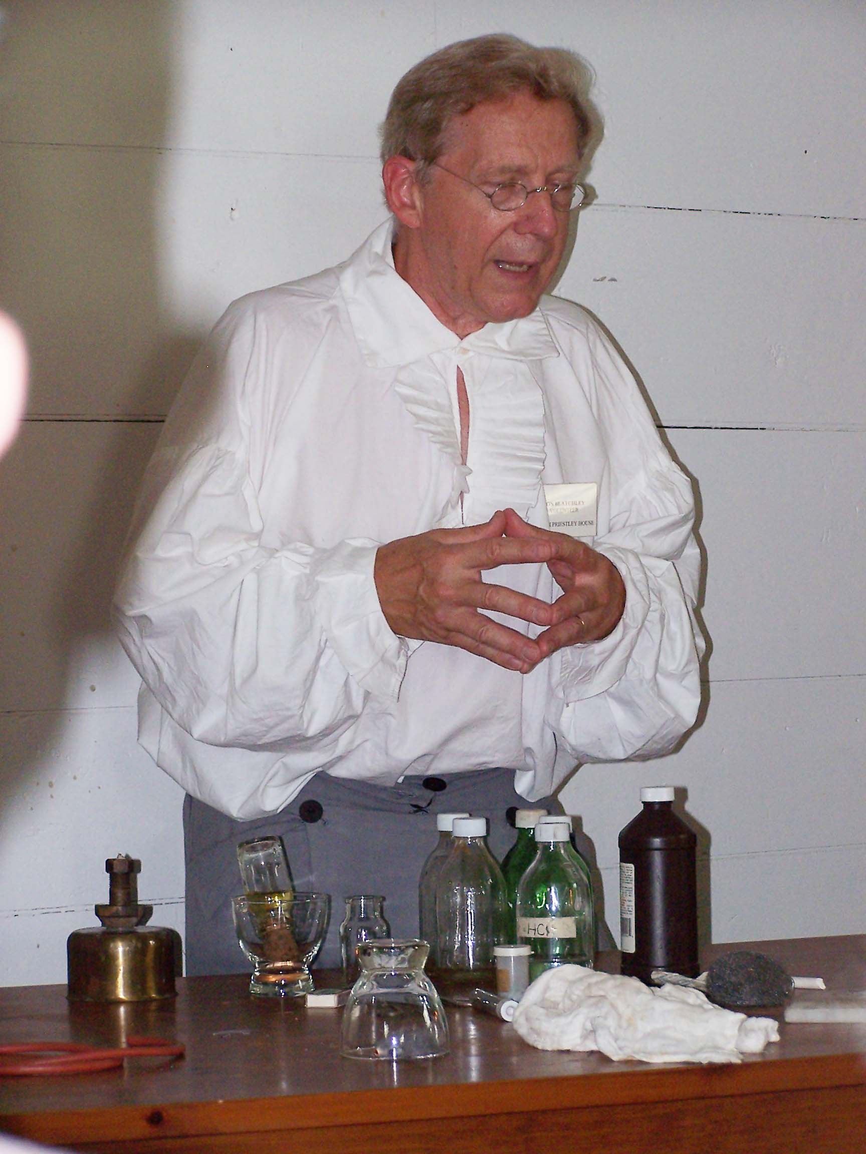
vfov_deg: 16.8
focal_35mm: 117
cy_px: 577
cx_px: 433
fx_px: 3903
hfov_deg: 12.7
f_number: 3.2
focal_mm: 19.4
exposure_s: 1/90
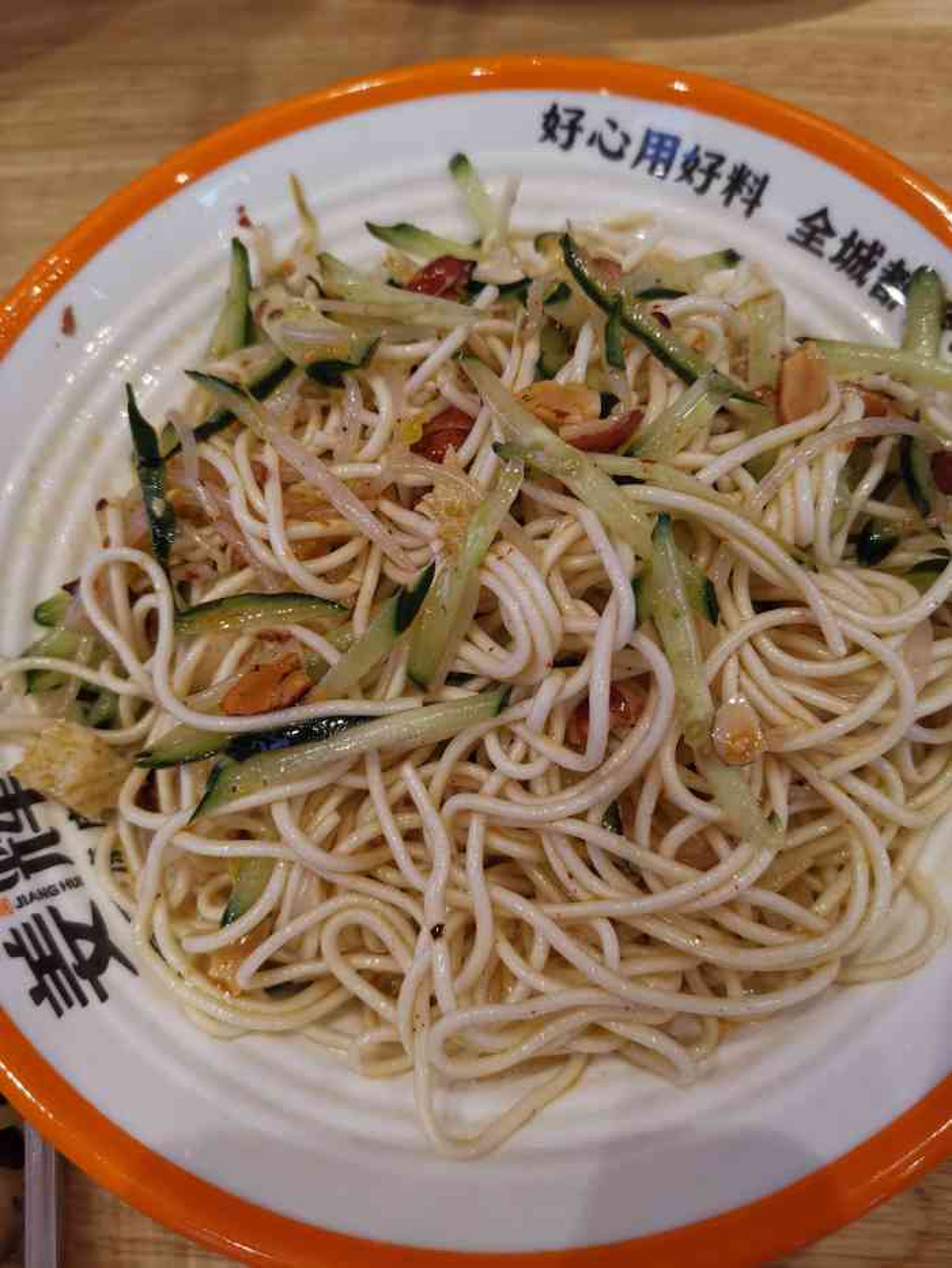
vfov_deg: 65.3
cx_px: 476
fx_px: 990
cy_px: 634
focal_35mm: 27
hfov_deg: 51.4
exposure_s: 1/100
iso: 100
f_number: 1.8
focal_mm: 4.75
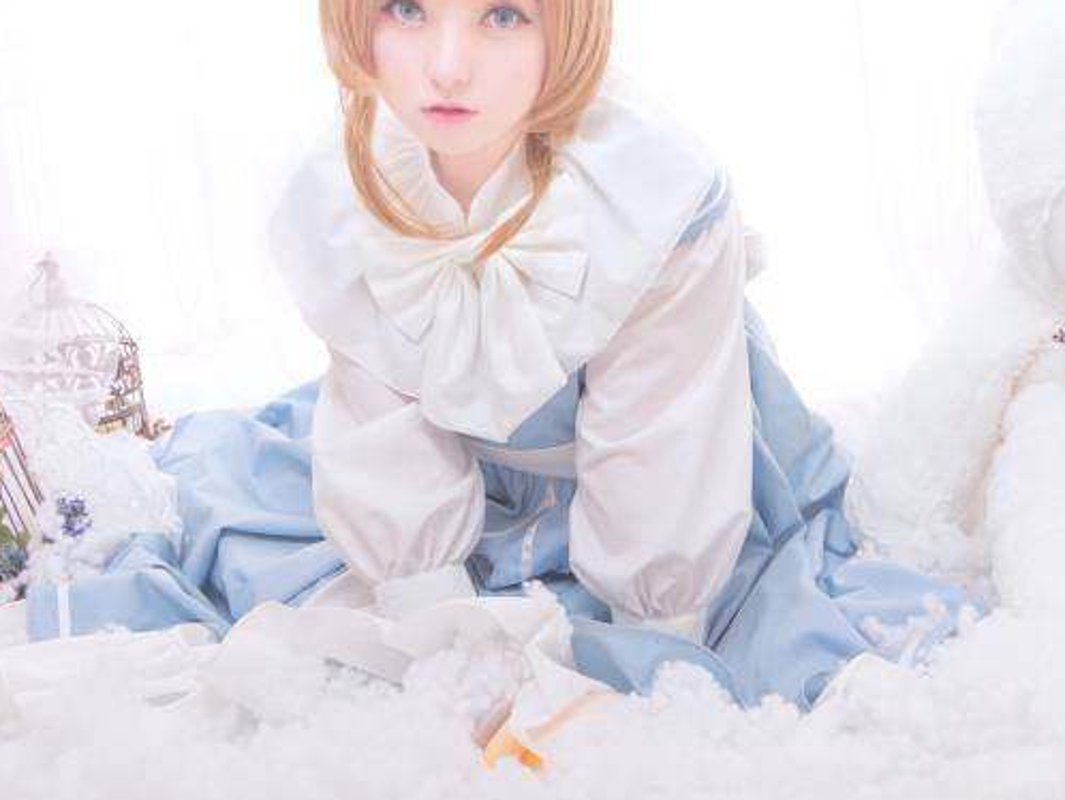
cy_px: 357
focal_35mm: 52
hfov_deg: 36.8
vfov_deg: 28.0
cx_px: 475
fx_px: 1601
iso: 100
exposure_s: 1/250
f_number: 4
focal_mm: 20
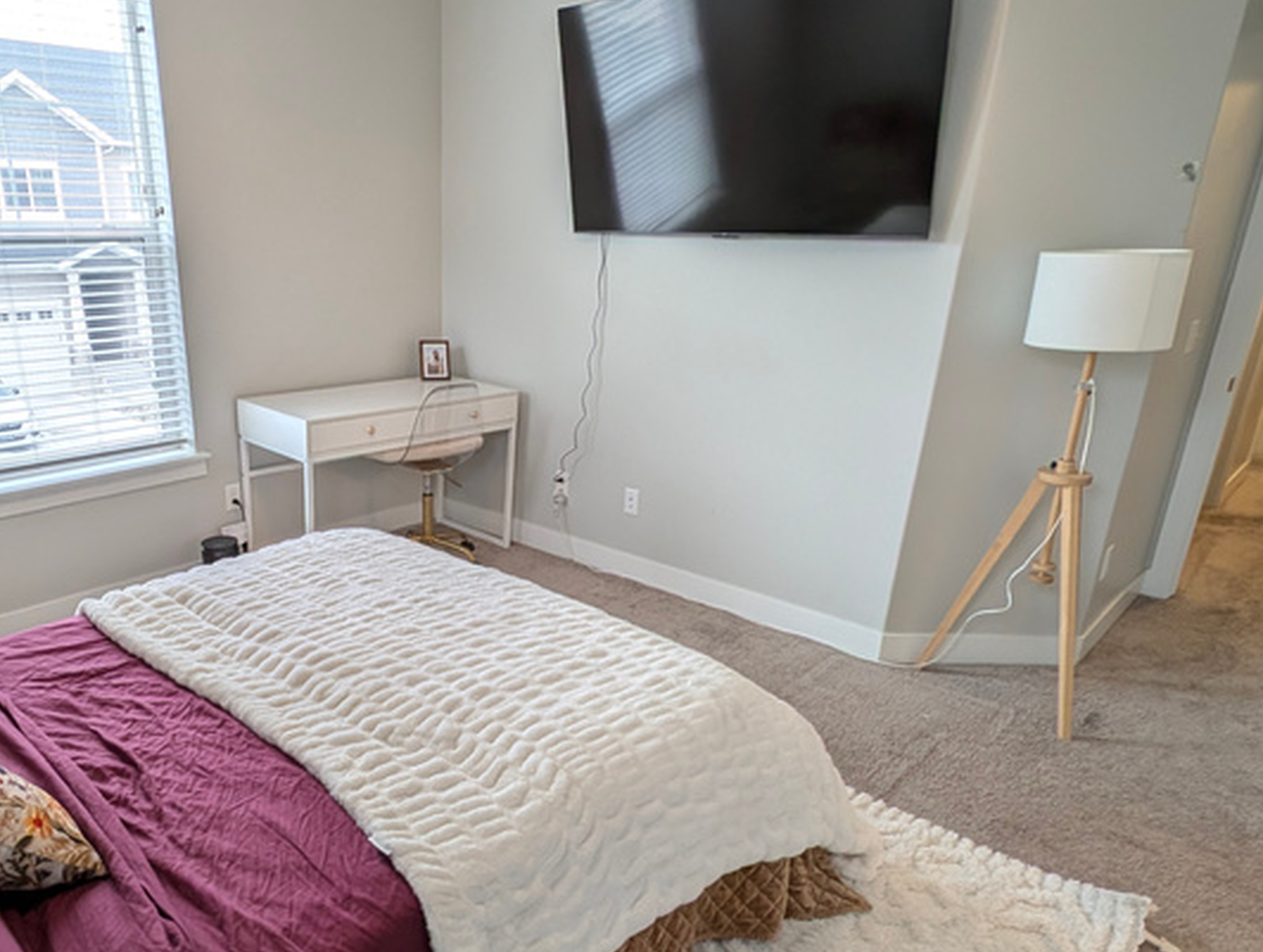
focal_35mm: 23
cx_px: 442
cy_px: 556
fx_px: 841
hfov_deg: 72.0
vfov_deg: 58.7
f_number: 1.95
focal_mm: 2.23
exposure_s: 1/60
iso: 48
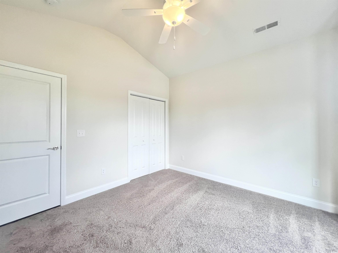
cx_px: 169
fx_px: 127
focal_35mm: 13
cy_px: 126
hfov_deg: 106.2
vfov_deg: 89.9
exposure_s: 1/120
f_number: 1.8
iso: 50
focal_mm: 1.57
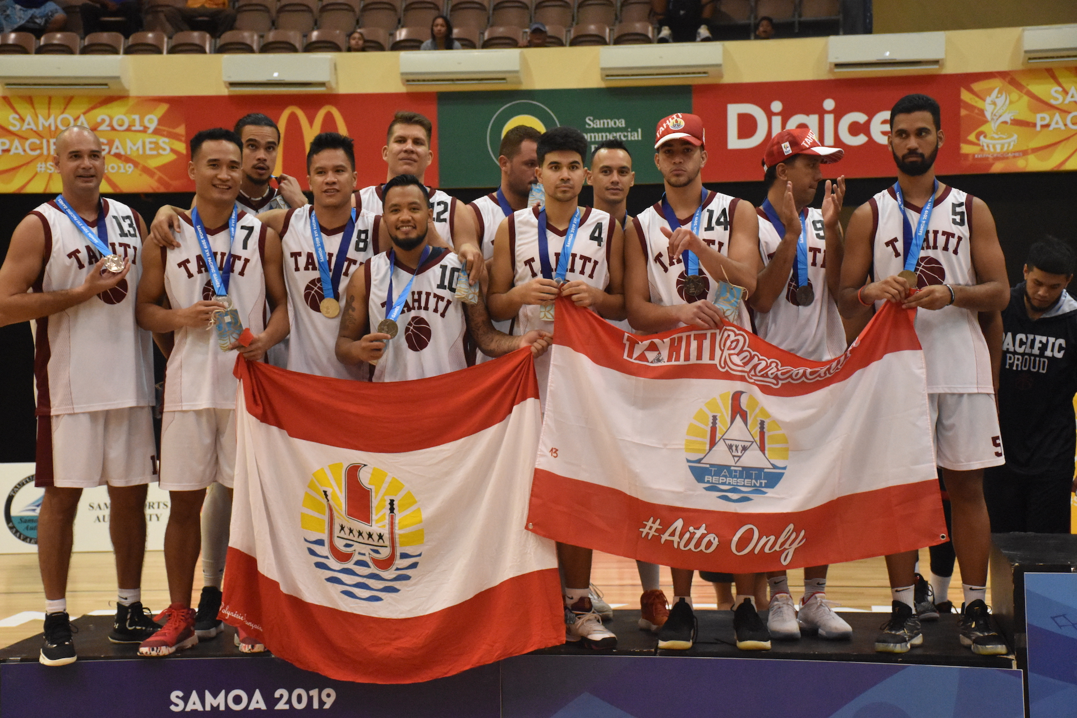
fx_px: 2333
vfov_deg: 17.5
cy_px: 359
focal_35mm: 78
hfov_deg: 26.0
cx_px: 538
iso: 5000
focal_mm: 52
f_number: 4.8
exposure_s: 1/200
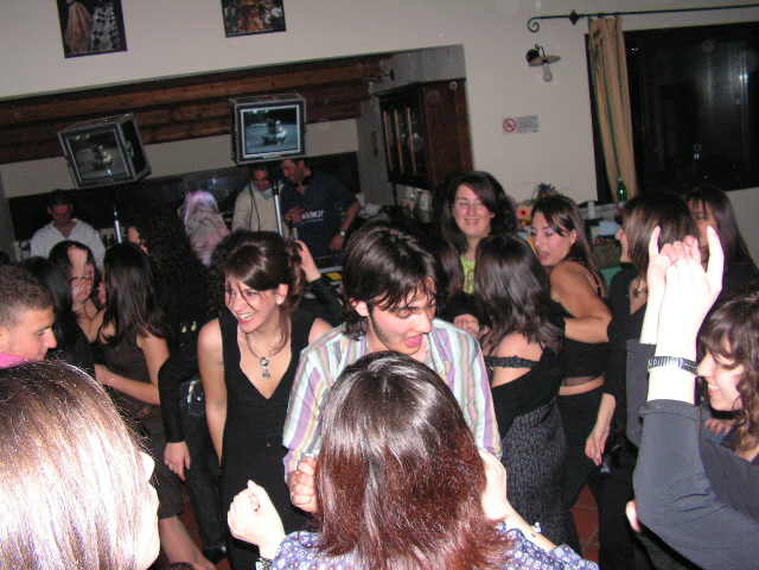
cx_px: 380
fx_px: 789
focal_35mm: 36
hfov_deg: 51.4
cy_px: 285
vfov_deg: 39.7
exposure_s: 1/40
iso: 200
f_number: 3.2
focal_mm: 6
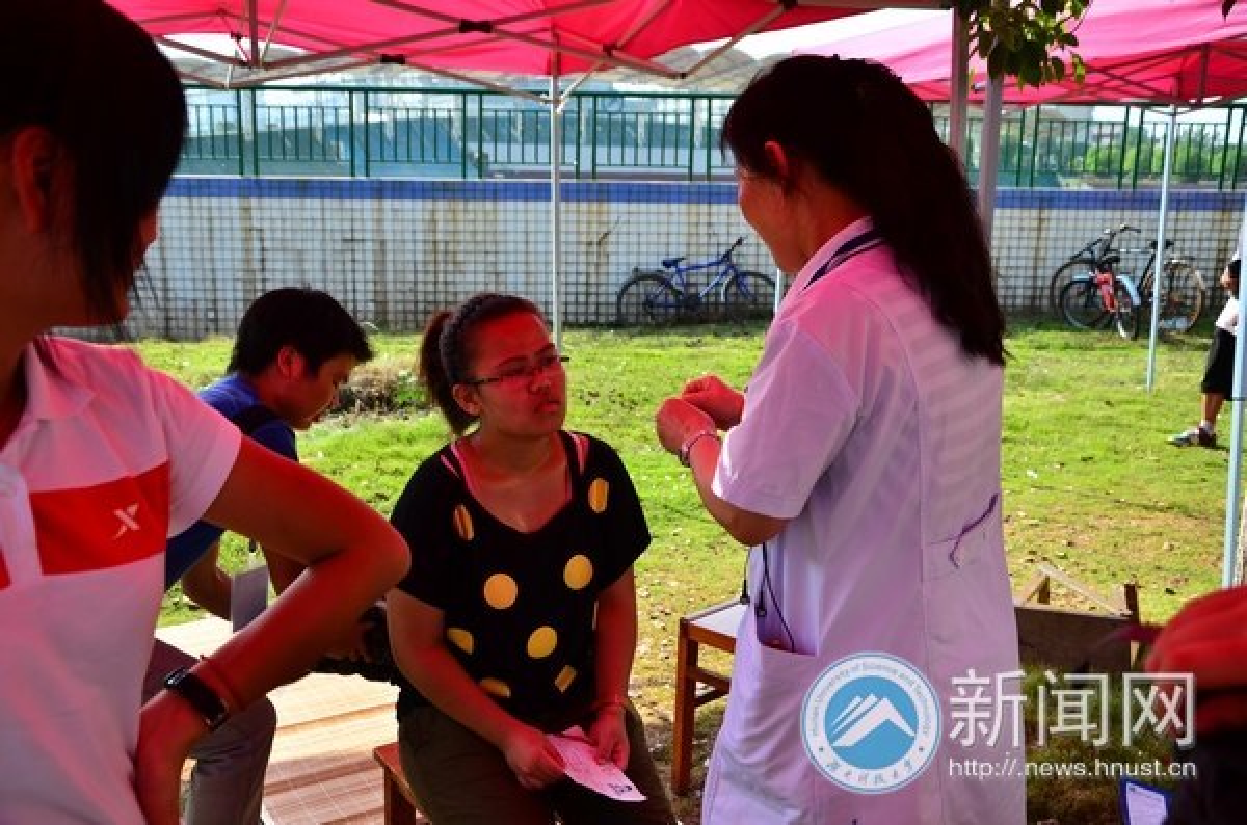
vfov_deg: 36.7
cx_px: 624
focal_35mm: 36
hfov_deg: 53.2
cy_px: 412
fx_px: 1244
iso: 200
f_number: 6.3
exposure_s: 1/400
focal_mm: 24
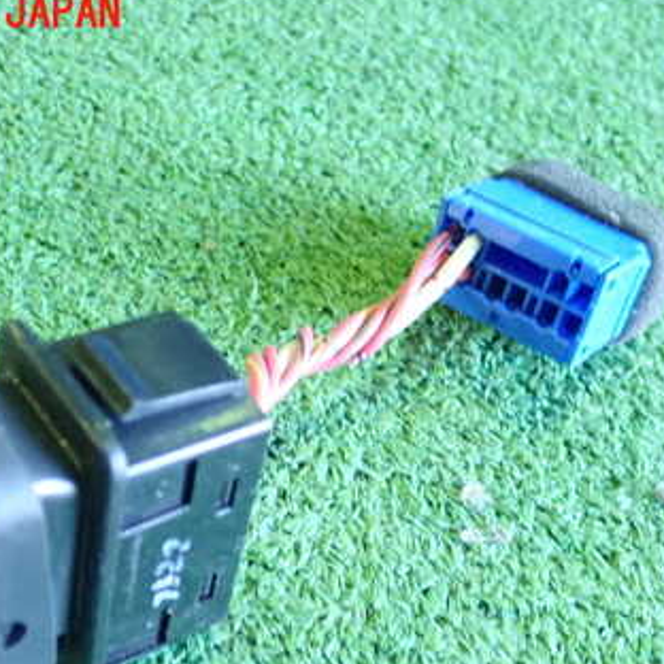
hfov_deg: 33.4
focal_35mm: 51
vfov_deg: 33.0
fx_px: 1107
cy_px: 466
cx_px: 372
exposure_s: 1/30
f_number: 2.3
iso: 1000
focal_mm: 5.5
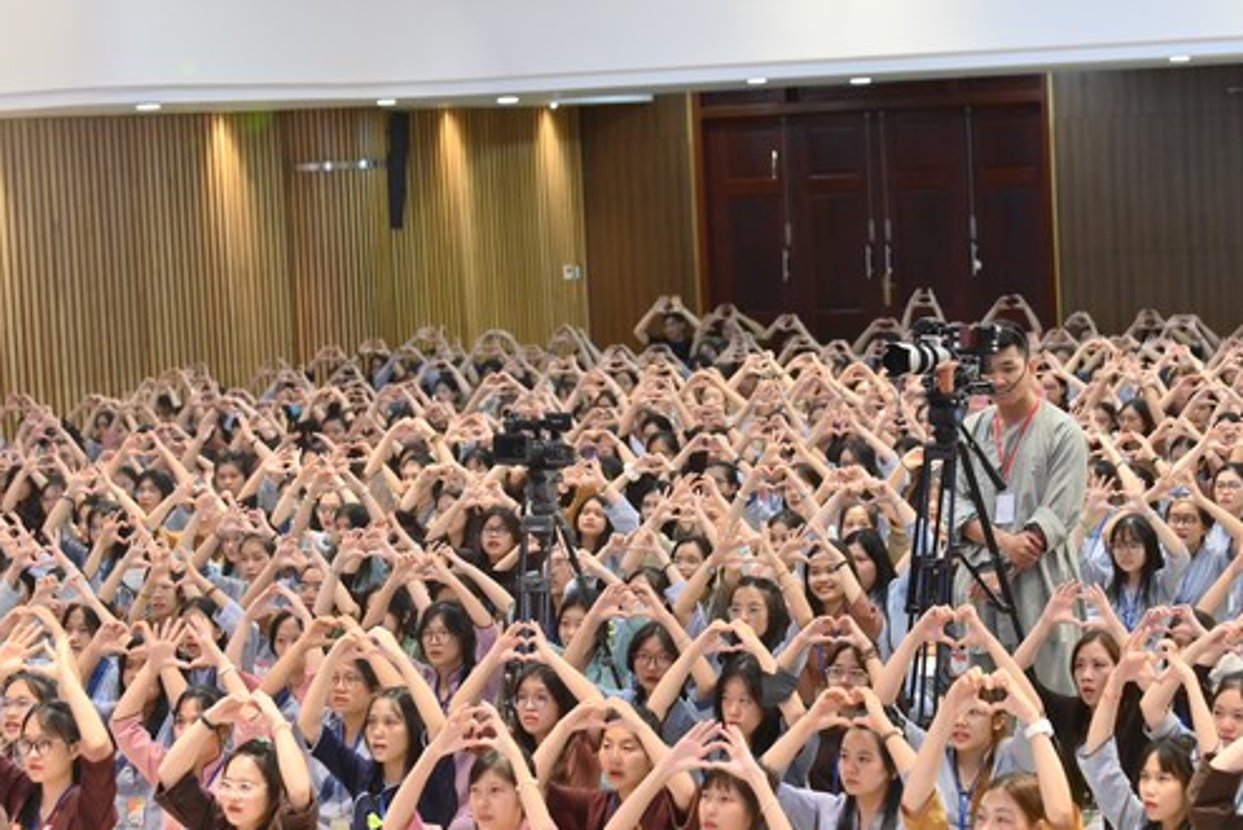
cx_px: 730
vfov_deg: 14.9
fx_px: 3178
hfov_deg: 22.1
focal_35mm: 92
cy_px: 522
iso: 1250
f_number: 4
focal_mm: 70
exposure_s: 1/100
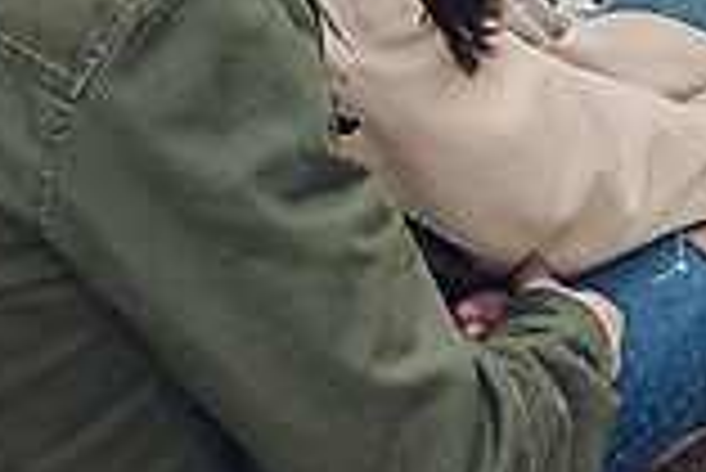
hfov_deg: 12.8
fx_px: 3141
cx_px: 560
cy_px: -117
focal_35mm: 160
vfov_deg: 8.5
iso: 250
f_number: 4.5
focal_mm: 42
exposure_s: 1/320
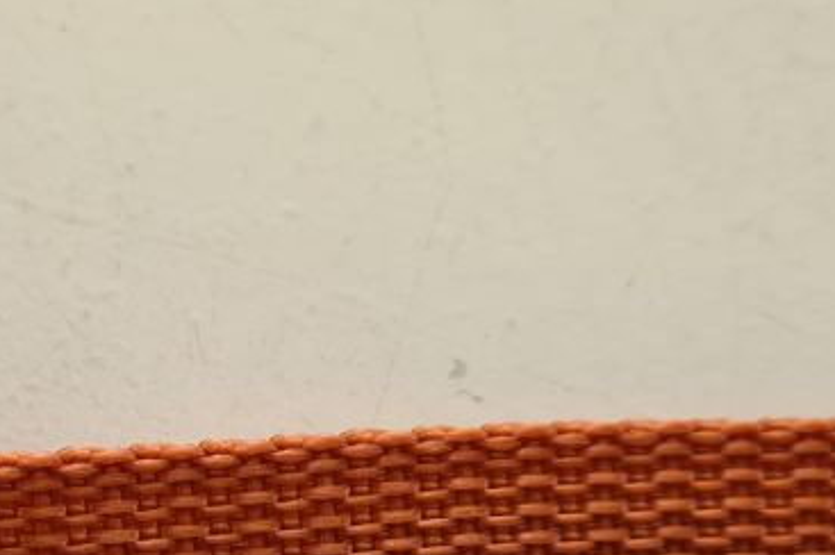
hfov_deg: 33.4
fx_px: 1367
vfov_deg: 22.3
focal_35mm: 59
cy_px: 514
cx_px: 230
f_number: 1.8
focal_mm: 5.4
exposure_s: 1/100
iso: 50
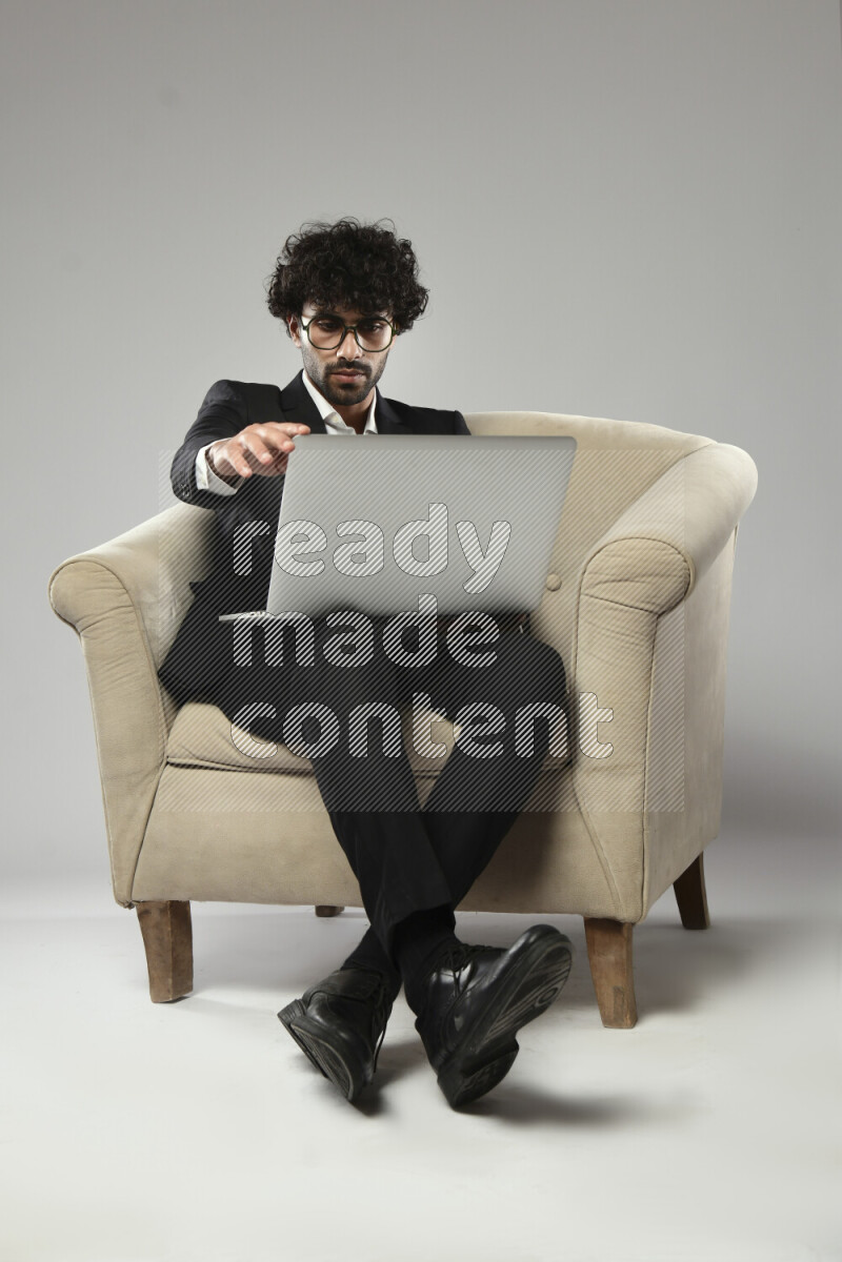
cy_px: 631
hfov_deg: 33.4
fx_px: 1403
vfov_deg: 48.5
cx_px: 421
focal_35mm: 40
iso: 400
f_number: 5.6
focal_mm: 40
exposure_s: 1/125
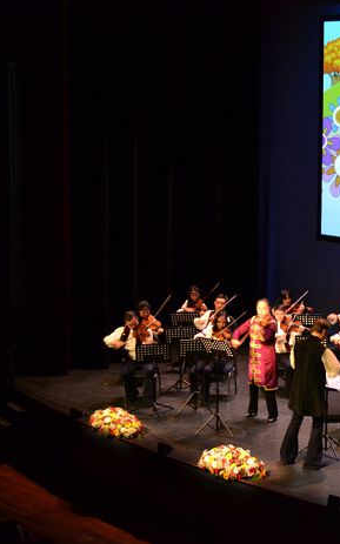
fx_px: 1098
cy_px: 271
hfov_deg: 17.0
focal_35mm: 74
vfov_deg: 27.9
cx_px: 372
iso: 1400
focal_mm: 32
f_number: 4.8
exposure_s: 1/15
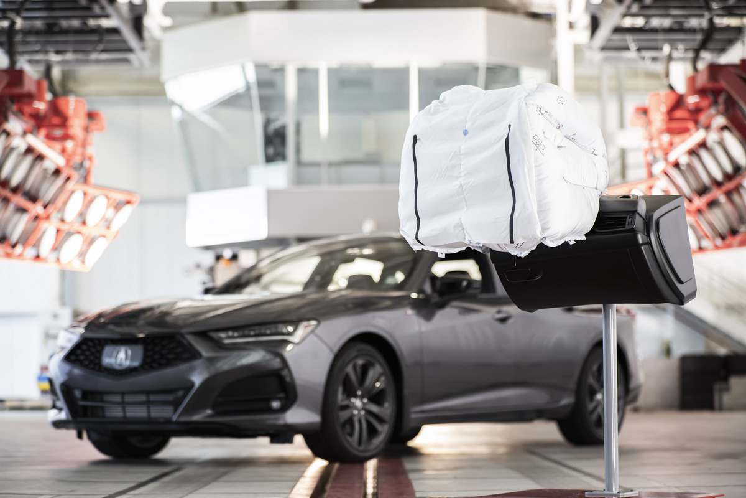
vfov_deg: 15.5
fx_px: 1823
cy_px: 249
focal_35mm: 88
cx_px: 373
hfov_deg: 23.1
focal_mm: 88
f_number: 2.8
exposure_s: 1/125
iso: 4000
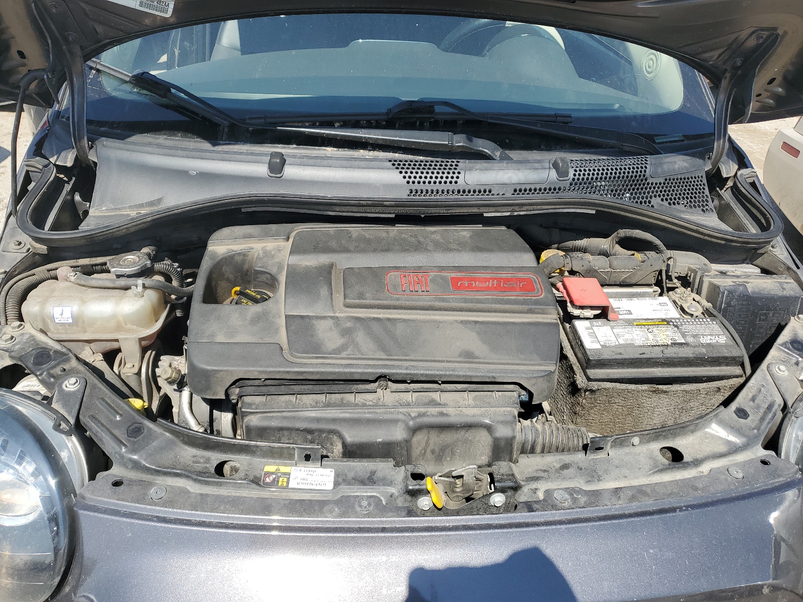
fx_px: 603
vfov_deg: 53.1
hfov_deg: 67.3
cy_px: 301
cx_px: 402
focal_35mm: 26
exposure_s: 1/2000
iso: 50
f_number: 1.5
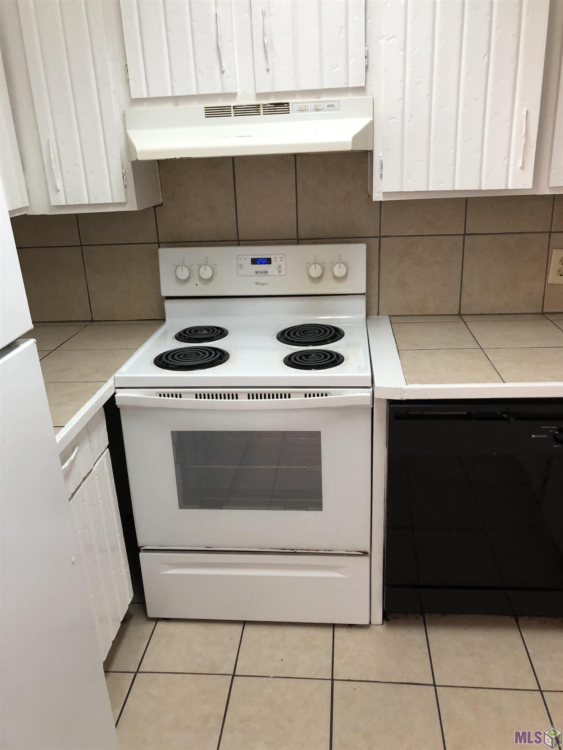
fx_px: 607
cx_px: 282
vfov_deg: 63.4
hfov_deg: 49.7
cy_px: 375
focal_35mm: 28
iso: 40
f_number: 1.8
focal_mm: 3.99
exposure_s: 1/30
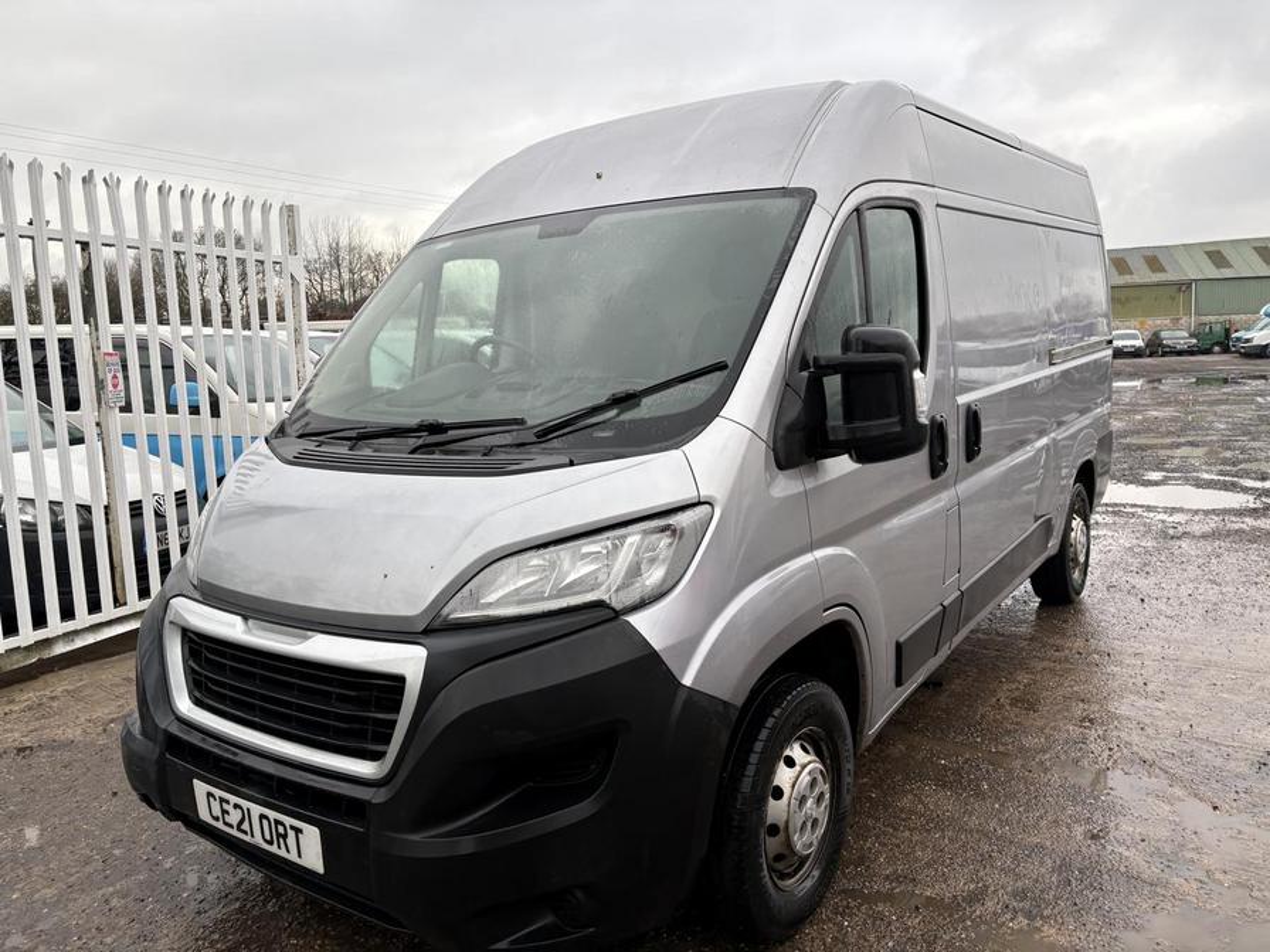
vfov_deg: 53.1
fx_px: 954
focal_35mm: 26
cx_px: 635
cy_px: 476
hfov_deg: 67.3
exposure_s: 1/222
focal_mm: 5.96
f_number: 1.6
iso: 40
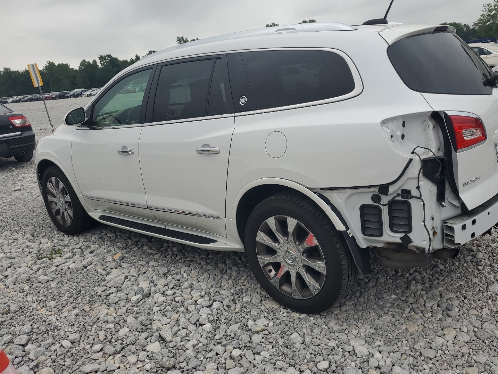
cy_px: 168
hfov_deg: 61.5
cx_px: 272
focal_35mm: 29
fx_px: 417
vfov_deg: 48.2
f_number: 1.5
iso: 50
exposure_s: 1/625
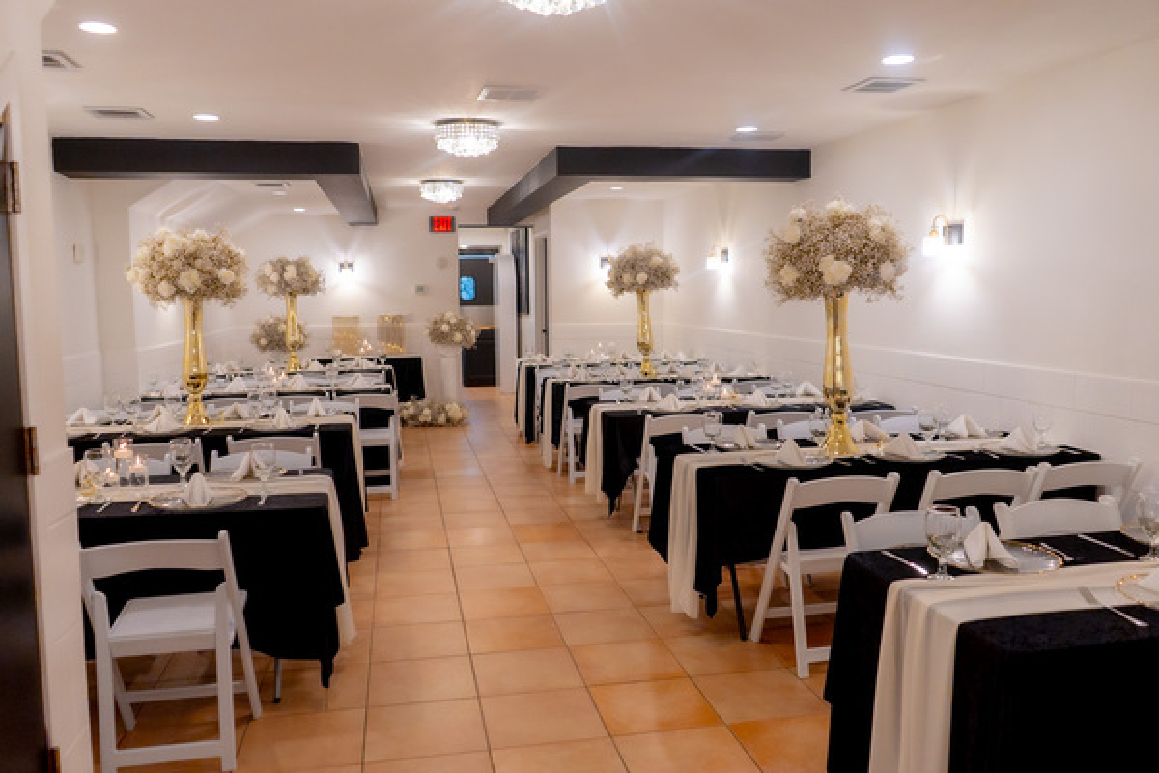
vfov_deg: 46.4
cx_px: 580
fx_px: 901
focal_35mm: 28
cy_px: 386
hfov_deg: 65.5
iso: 2500
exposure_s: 1/160
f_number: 3.5
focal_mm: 28
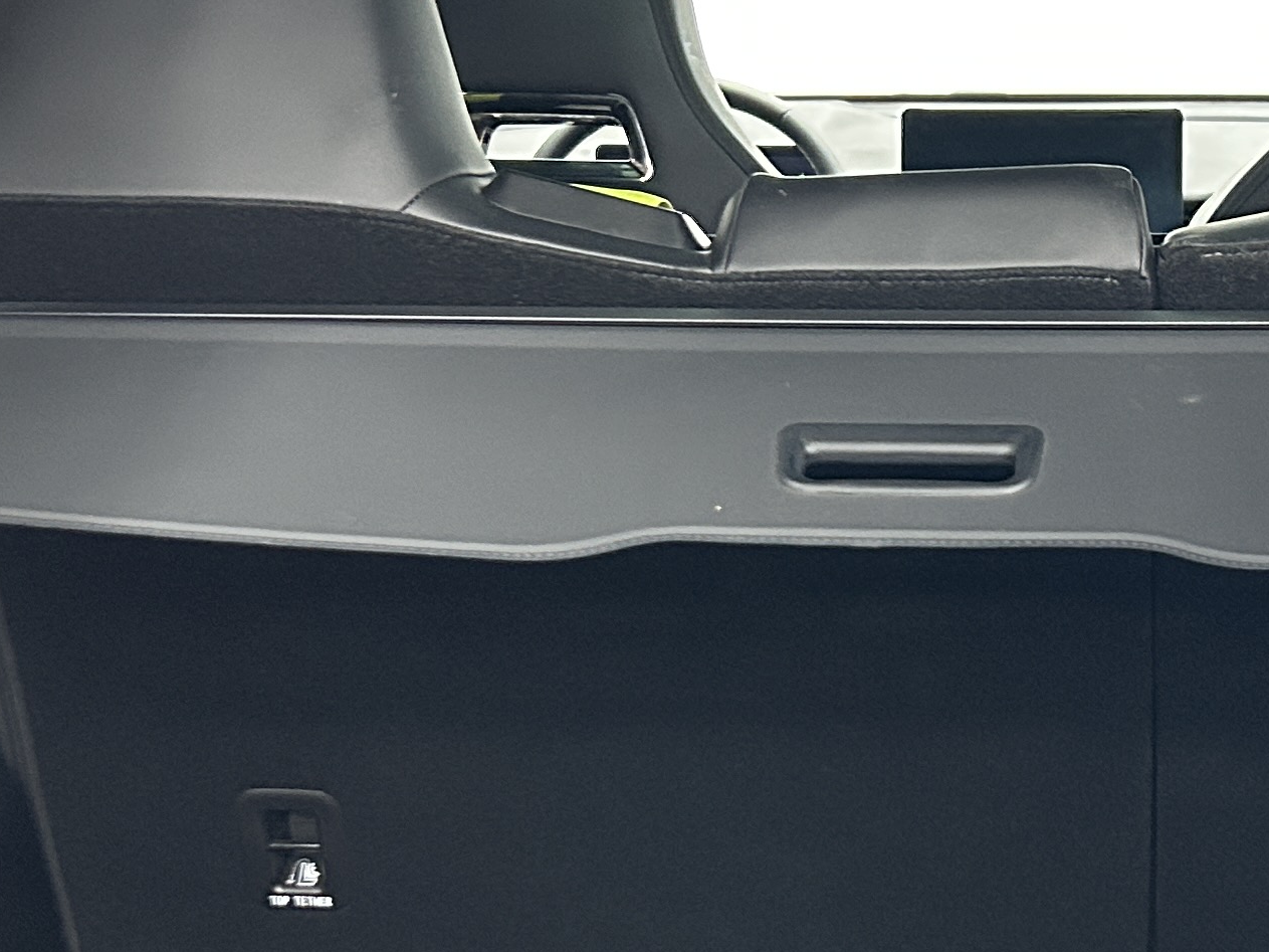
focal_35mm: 83
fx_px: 3042
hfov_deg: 23.2
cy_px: 724
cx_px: 999
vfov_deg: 17.7
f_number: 1.5
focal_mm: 5.7
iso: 500
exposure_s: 1/33
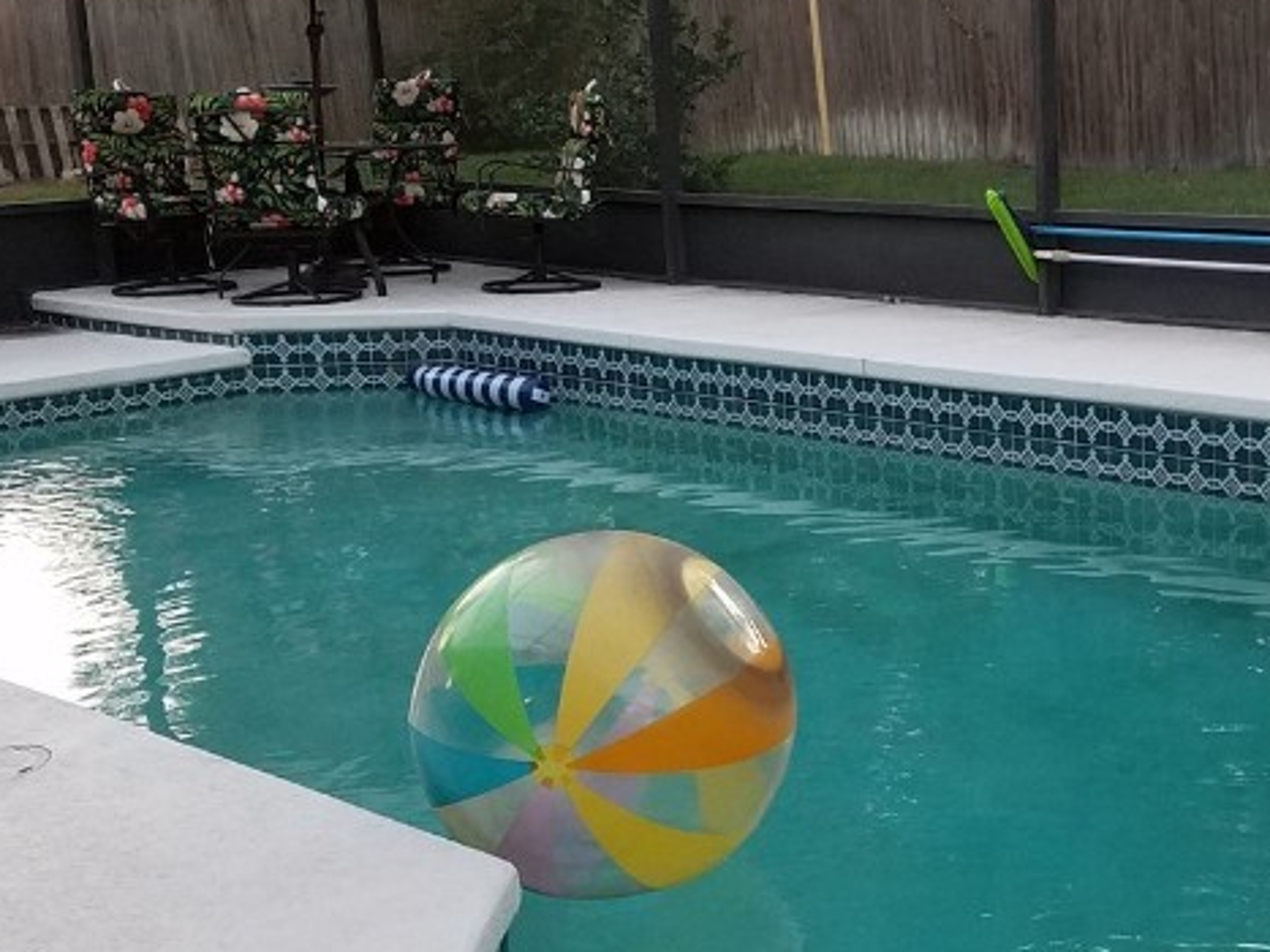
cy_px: 481
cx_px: 1028
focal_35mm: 57
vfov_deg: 25.6
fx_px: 2091
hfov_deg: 32.8
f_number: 1.7
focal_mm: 4.2
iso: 160
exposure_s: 1/60
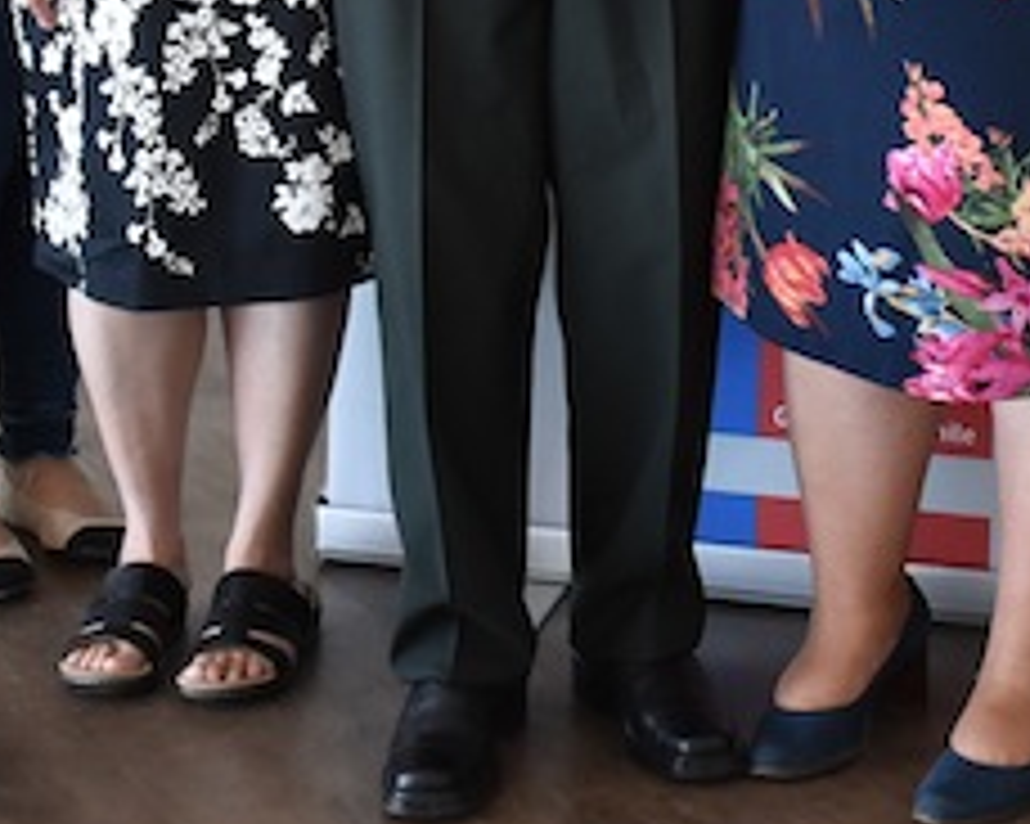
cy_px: -203
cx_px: 882
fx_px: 4053
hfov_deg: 14.4
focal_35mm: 133
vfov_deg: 11.3
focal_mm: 24
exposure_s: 1/125
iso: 800
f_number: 5.6
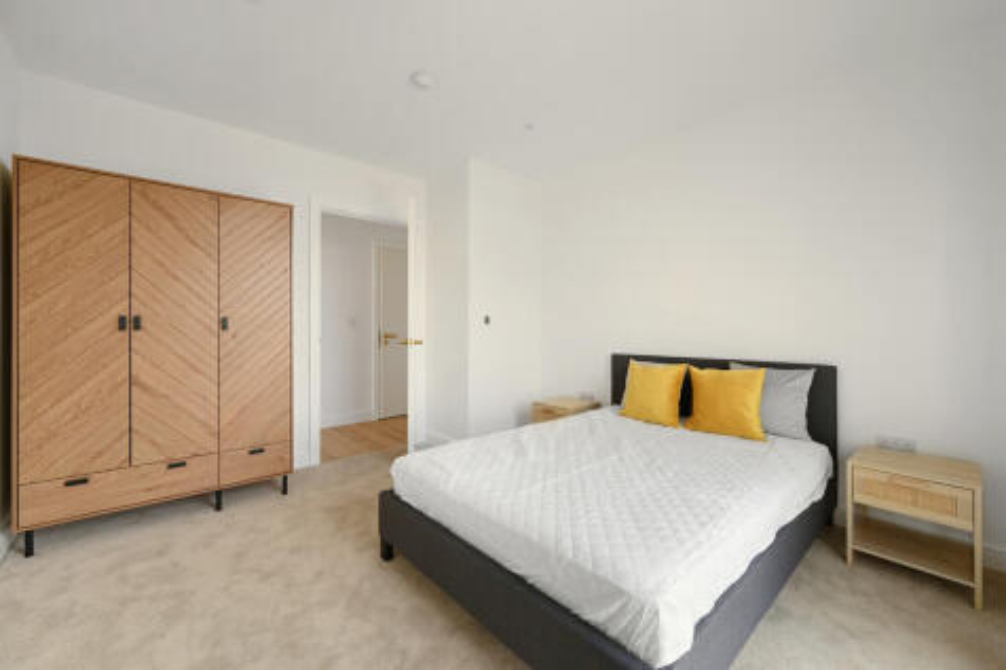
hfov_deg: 104.3
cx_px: 503
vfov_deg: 81.2
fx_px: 391
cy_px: 335
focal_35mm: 14
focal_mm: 14
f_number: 8
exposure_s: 1/10
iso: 250
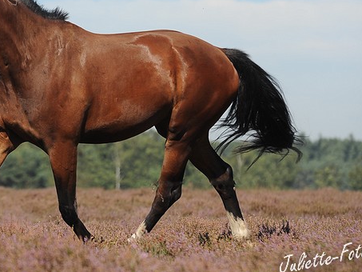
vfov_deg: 6.1
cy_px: 83
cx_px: 100
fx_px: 2531
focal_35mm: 242
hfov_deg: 8.2
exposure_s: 1/1600
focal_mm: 145
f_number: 5
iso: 200
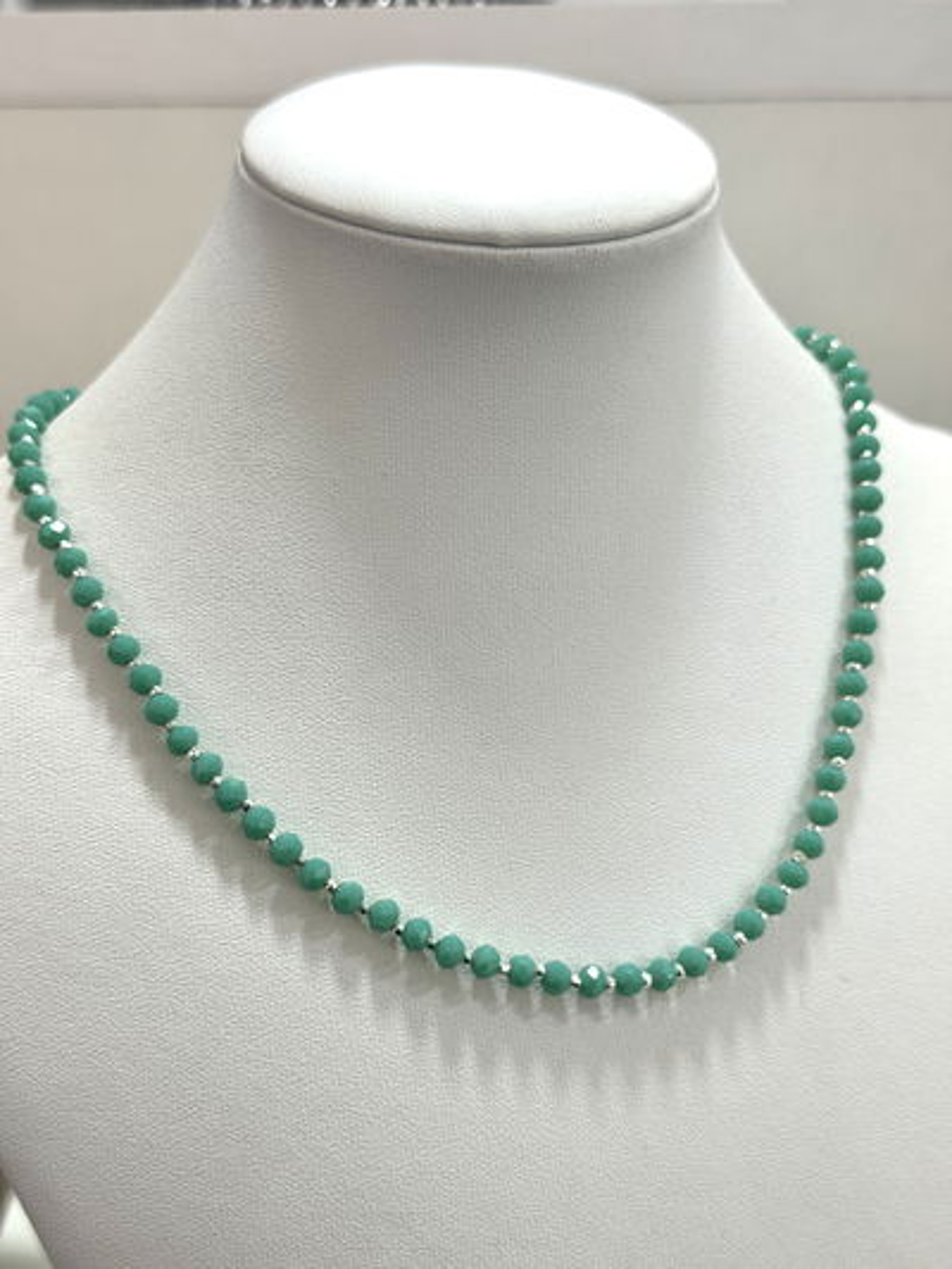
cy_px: 634
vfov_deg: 39.6
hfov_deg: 30.3
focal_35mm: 48
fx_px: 1759
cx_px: 476
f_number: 1.78
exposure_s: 1/50
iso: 50
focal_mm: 6.76
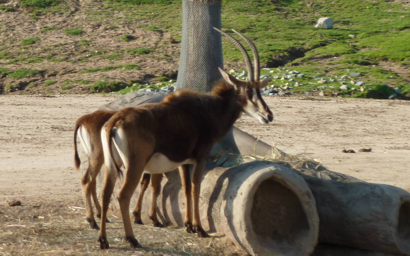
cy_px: 73
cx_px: 159
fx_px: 5709
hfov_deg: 4.1
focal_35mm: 511
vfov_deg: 2.6
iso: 80
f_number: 4.9
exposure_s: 1/250
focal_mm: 49.2
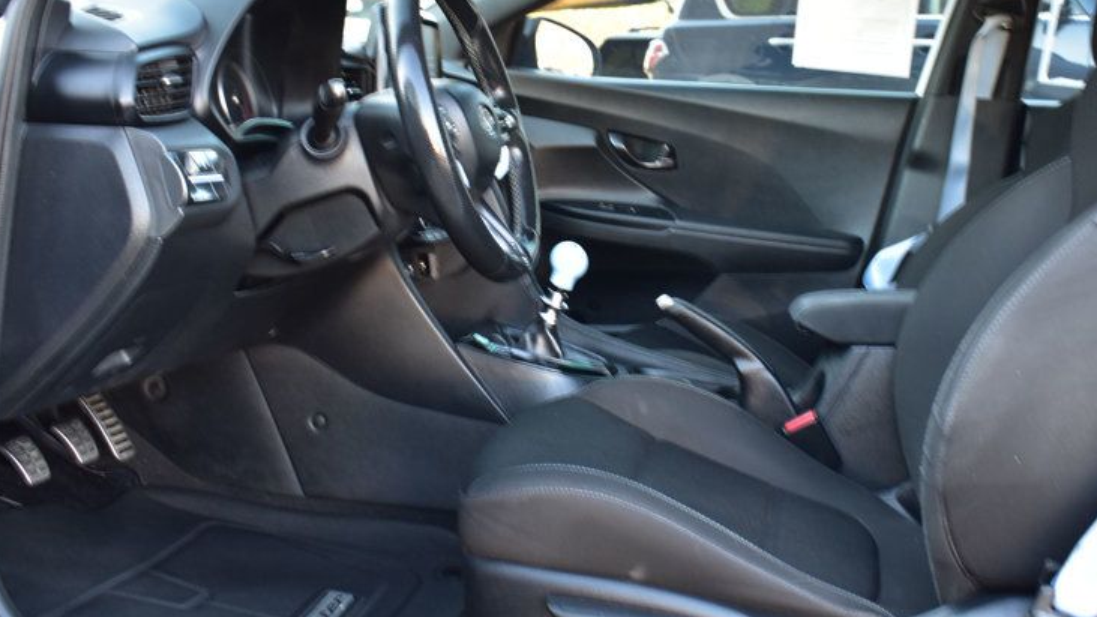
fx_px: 1280
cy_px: 267
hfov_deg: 46.2
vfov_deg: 27.1
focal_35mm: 44
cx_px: 641
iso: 400
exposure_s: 1/15
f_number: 6.3
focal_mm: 20
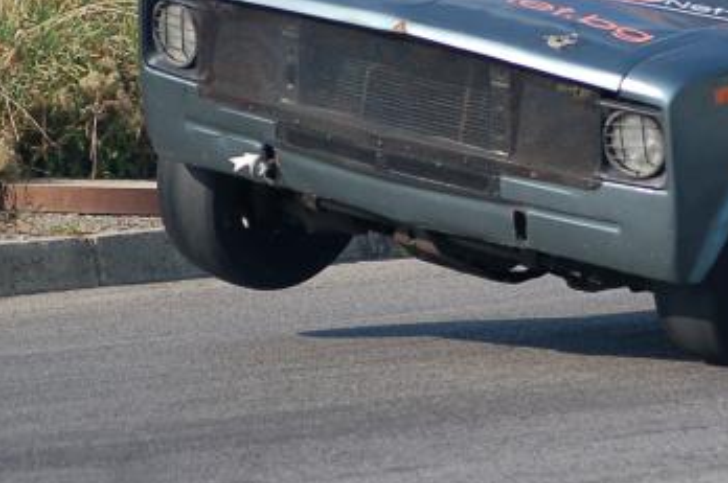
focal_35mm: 362
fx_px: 7310
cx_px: 818
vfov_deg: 3.8
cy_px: 72
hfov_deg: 5.7
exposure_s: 1/1000
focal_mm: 82
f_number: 4.5
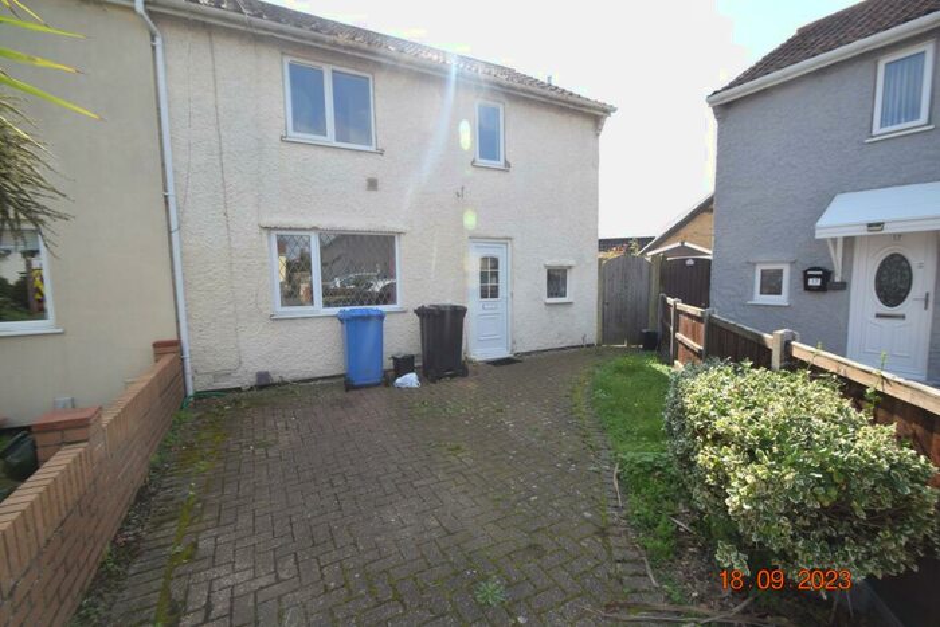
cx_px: 470
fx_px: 392
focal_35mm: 15
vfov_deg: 77.4
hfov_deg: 100.4
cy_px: 314
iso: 200
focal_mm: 10
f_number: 8
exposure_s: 1/250
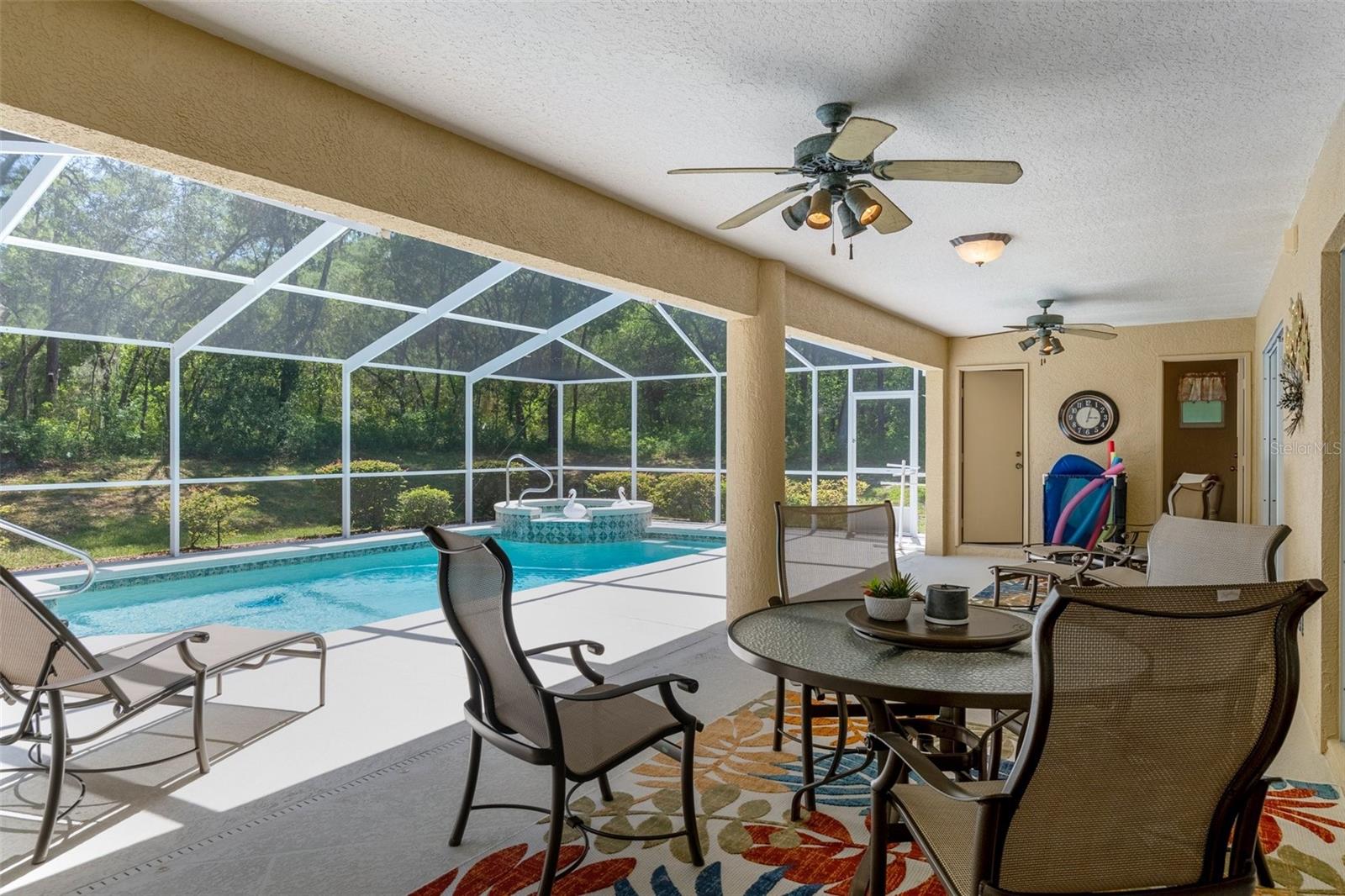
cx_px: 672
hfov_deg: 81.2
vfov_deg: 59.5
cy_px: 448
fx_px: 784
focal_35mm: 21
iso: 320
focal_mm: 14
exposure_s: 1/350
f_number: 8
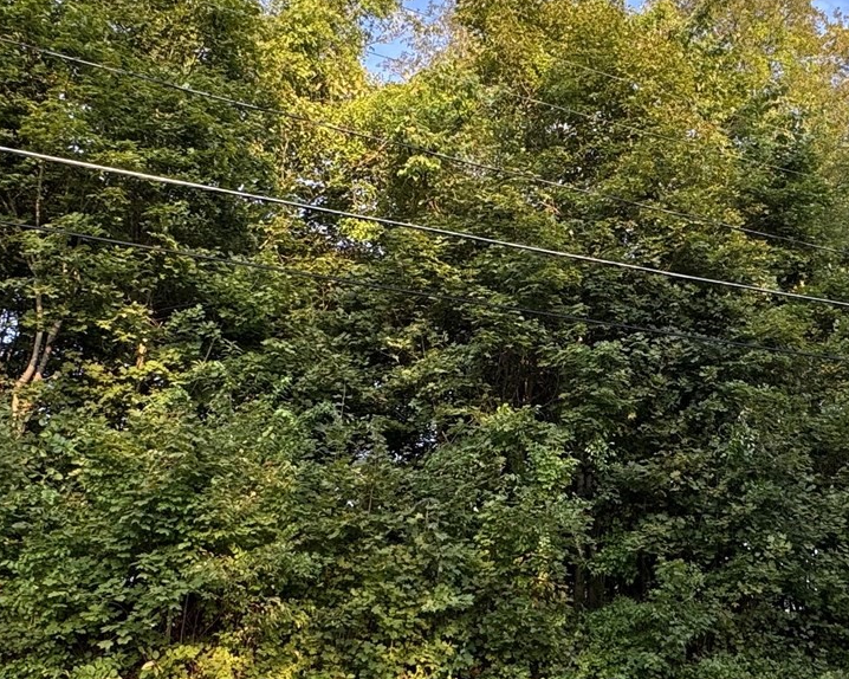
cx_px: 538
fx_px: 980
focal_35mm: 39
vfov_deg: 38.0
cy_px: 413
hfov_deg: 46.4
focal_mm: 2.22
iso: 100
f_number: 2.2
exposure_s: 1/99
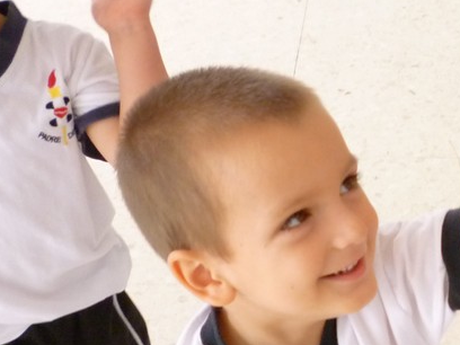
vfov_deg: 16.0
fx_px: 1209
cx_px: 502
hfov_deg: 20.6
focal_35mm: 91
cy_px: 313
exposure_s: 1/60
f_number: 3.3
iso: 320
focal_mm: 5.2
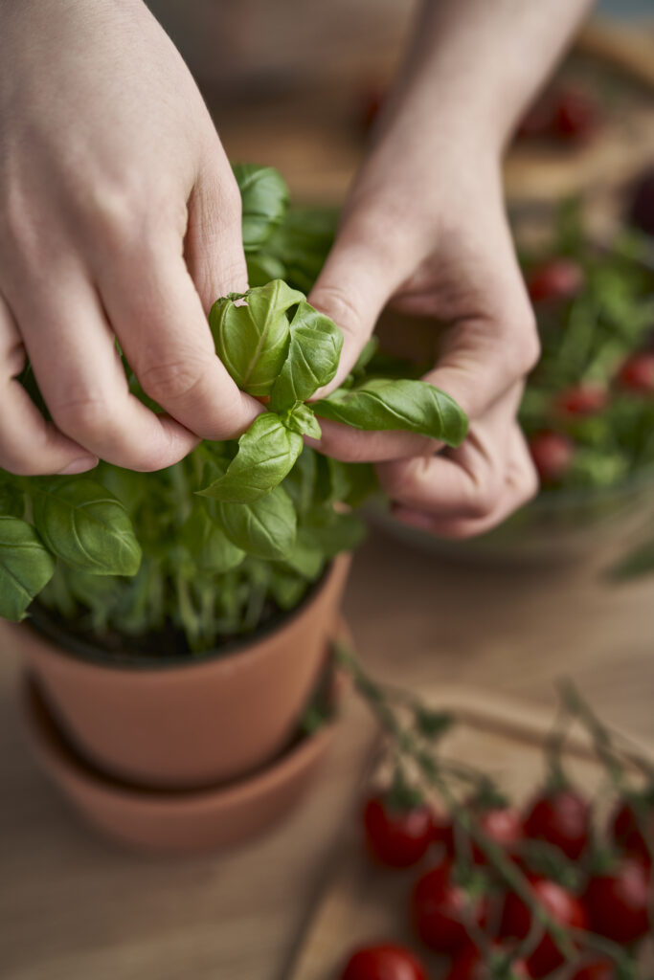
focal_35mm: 50
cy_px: 490
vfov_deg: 39.6
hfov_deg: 27.0
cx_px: 327
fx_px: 1362
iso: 200
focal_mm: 50
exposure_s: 1/125
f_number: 2.2
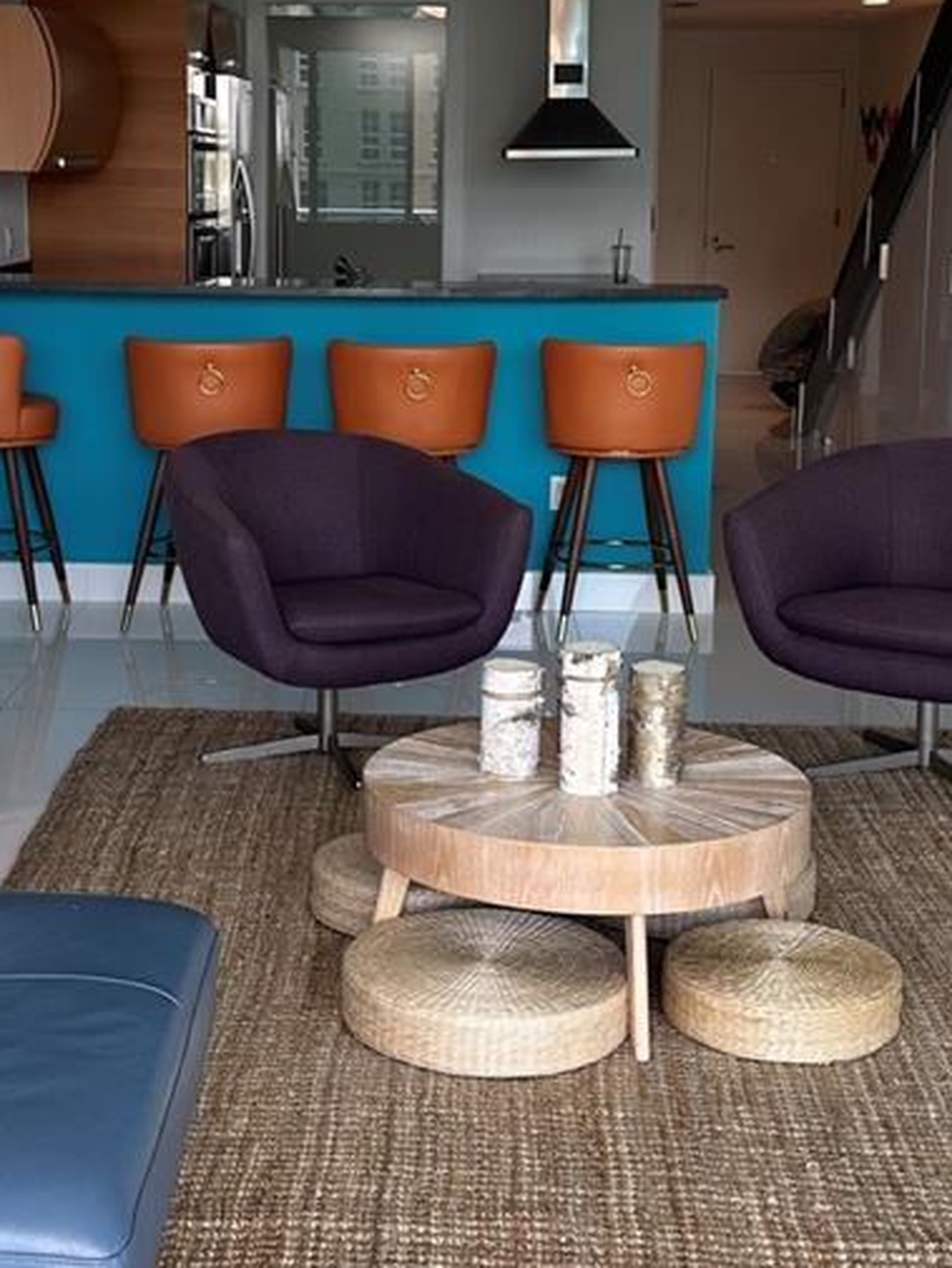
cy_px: 470
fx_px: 2089
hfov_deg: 25.6
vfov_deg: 33.6
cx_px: 402
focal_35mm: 57
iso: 64
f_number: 1.78
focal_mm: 6.86
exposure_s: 1/158
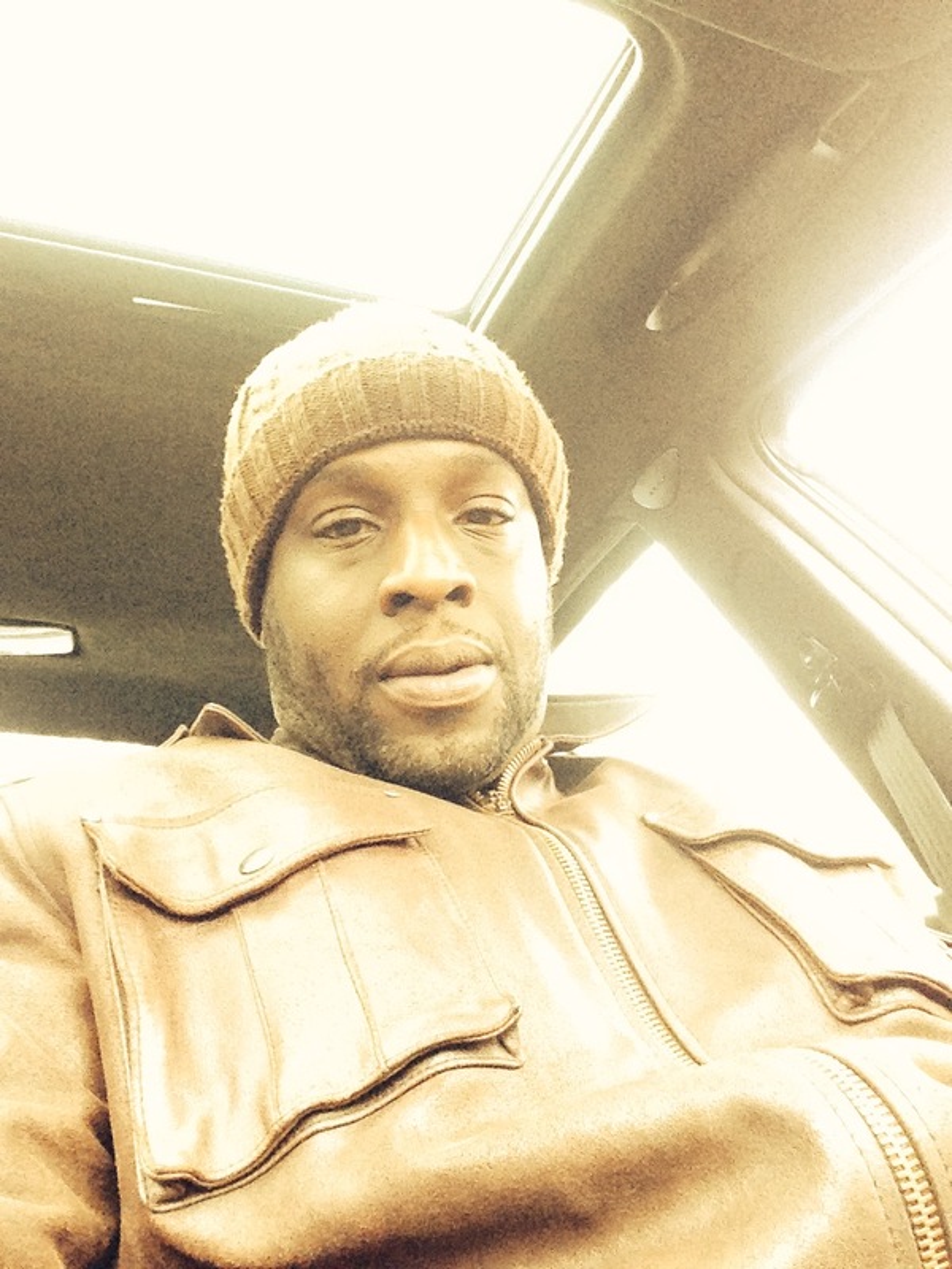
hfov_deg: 40.7
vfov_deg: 52.6
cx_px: 476
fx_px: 1283
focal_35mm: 35
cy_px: 634
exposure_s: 1/30
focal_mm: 2.18
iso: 250
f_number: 2.4
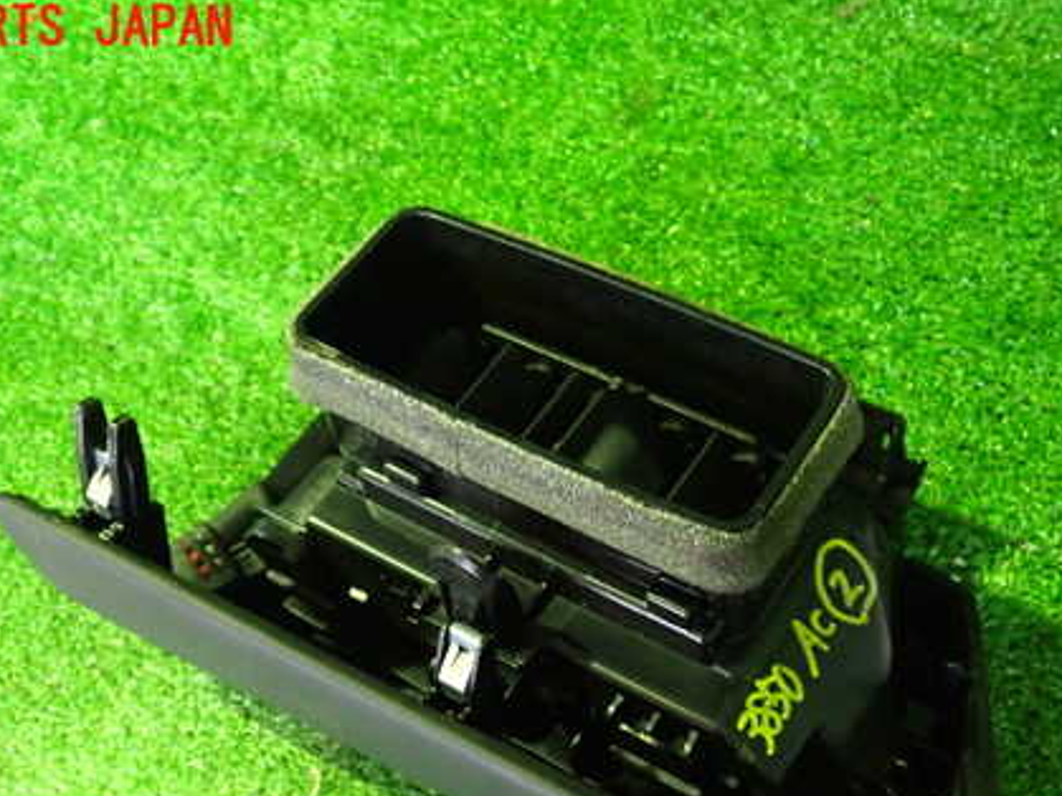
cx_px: 532
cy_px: 568
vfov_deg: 33.1
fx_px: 1319
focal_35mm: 43
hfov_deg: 43.9
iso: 1000
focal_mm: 5.4
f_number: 2.3
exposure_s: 1/25
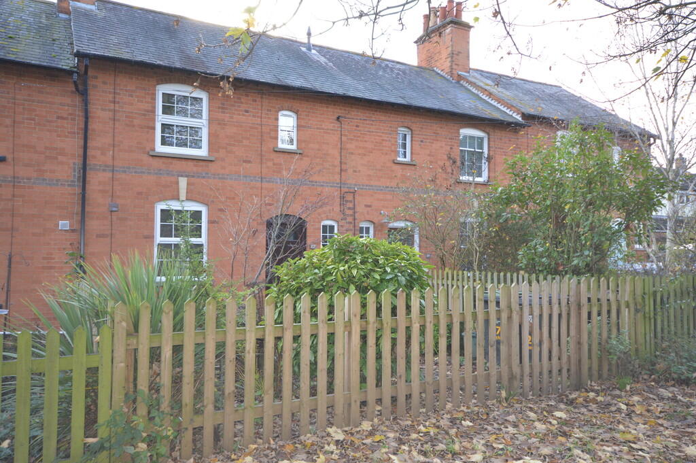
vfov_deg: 45.6
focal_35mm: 28
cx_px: 348
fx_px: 551
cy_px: 232
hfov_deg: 64.6
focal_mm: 19
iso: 400
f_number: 5.6
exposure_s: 1/100
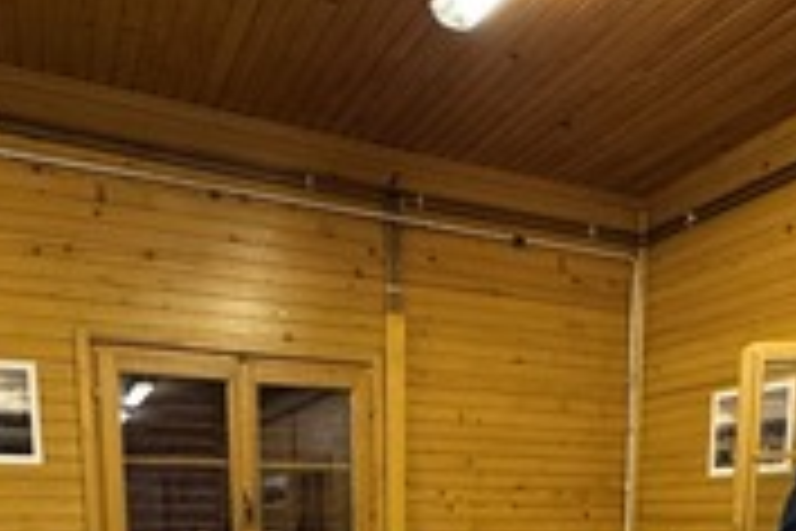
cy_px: 639
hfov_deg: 51.9
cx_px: 414
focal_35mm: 37
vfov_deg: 30.5
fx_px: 818
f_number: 2.2
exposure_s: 1/50
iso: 500
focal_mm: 2.22
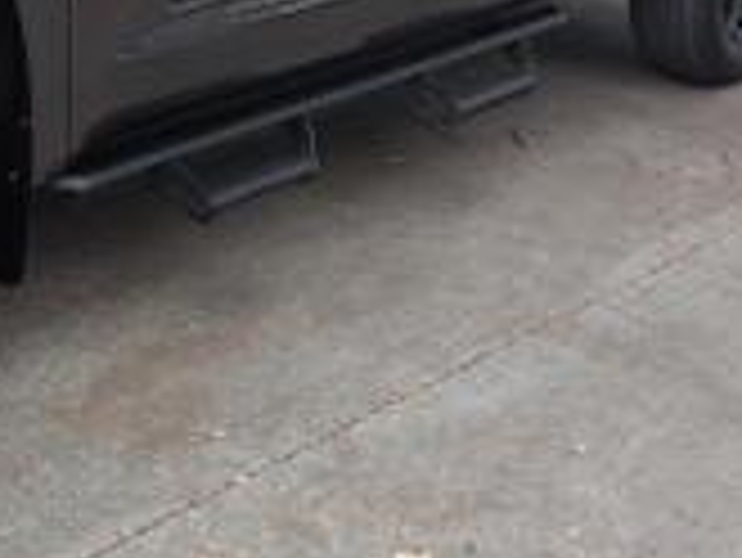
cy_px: -135
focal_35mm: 73
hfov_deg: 25.5
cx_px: 22
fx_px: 1566
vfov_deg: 18.9
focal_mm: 6.9
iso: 35
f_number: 1.68
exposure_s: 1/60
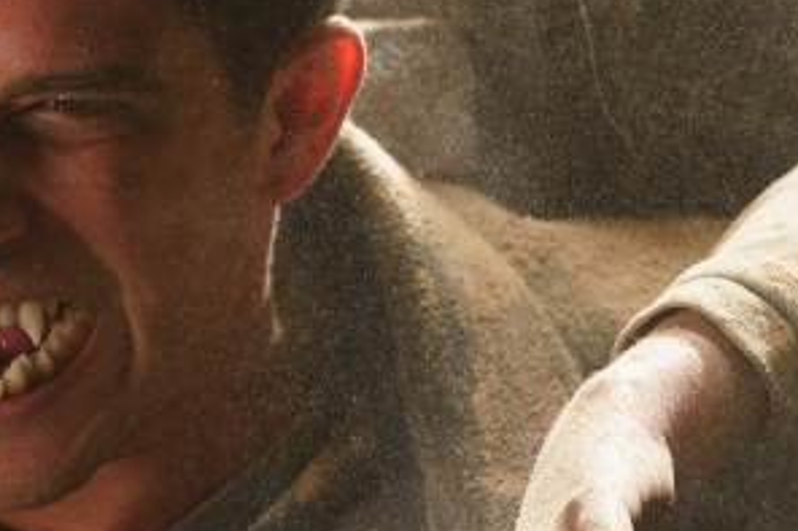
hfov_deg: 6.2
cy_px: 260
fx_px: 7355
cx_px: 102
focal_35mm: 332
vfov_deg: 4.1
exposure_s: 1/250
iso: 6400
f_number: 4.5
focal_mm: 133
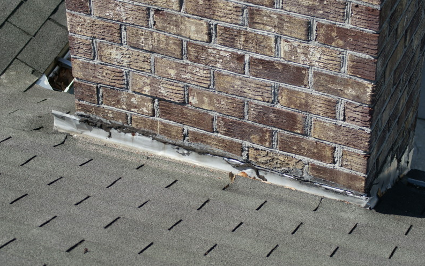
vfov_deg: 12.1
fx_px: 1251
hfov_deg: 19.3
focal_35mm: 108
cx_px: 212
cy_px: 138
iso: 100
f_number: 5.6
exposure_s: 1/500
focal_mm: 70
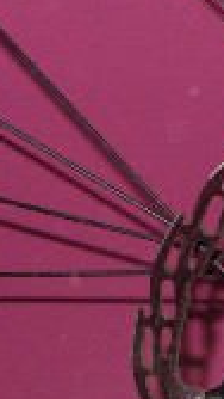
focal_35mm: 185
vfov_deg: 11.6
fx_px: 1952
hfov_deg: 6.2
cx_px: 575
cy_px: 333
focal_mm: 7.8
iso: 200
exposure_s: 1/30
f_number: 2.8
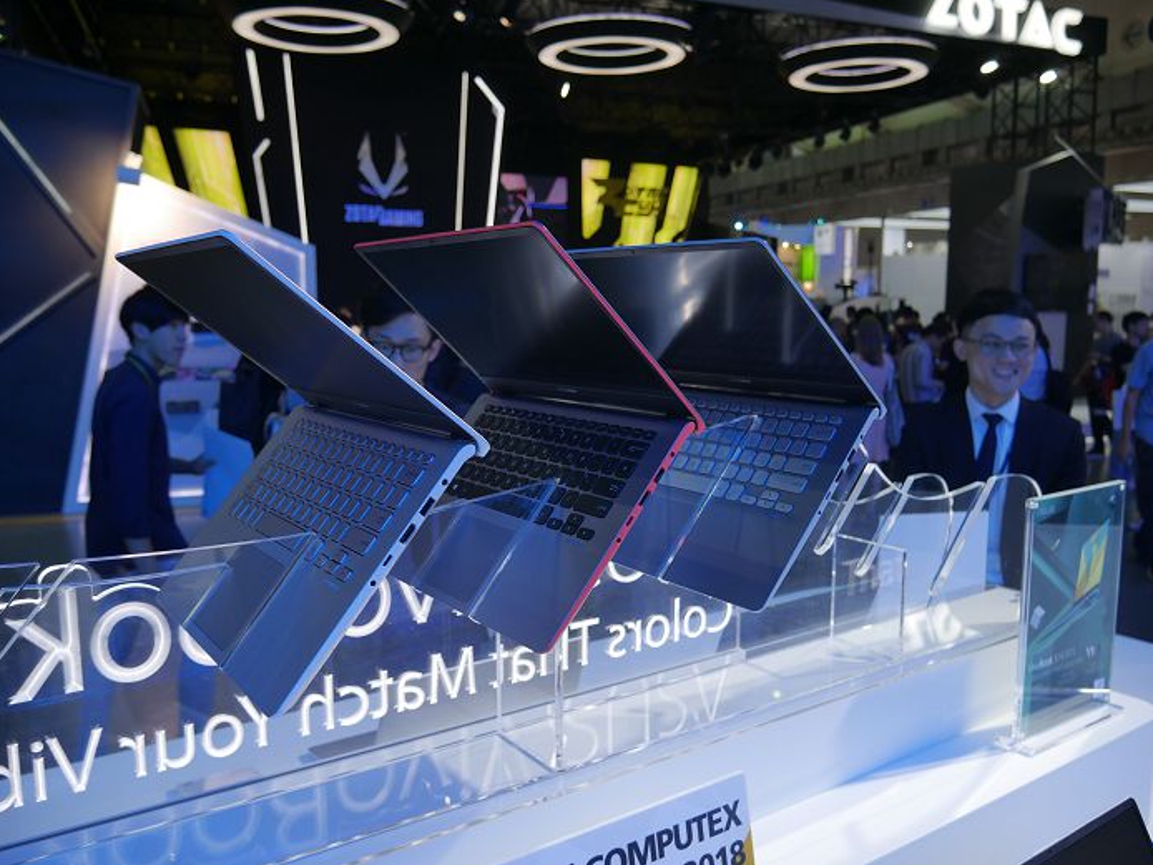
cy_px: 435
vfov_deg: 48.3
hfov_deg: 61.6
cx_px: 567
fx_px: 966
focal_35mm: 29
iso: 200
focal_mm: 14
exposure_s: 1/125
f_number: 3.5
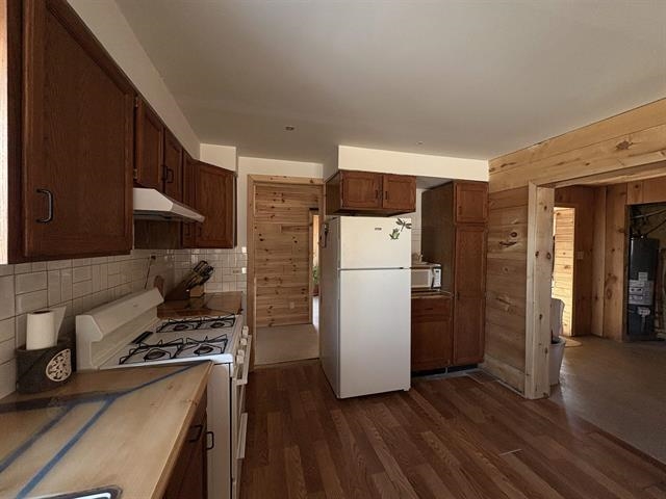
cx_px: 333
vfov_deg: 85.7
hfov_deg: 102.1
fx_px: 269
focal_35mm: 14
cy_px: 250
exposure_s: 1/61
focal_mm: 2.22
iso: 250
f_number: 2.2
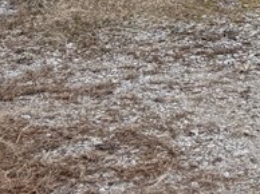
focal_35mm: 127
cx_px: 524
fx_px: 953
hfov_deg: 13.3
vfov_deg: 10.2
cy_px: -268
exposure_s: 1/567
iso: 100
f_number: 1.78
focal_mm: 6.76
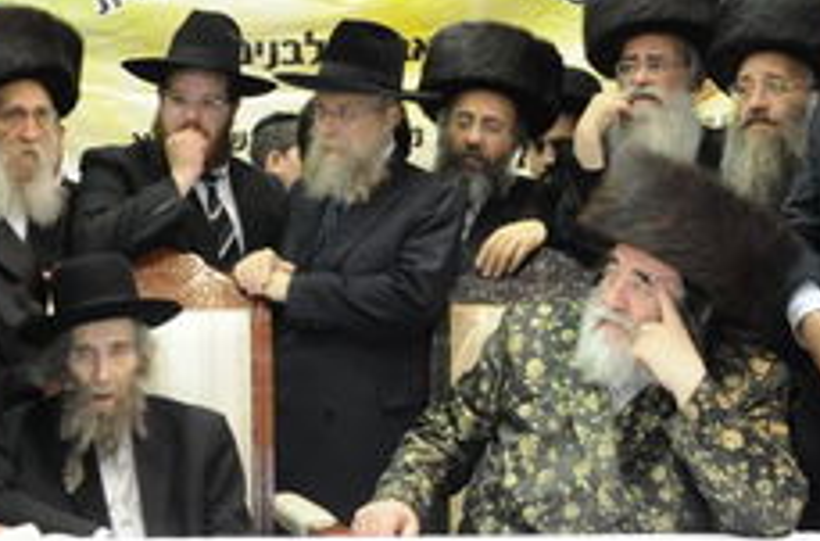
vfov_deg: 21.4
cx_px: 319
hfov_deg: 31.9
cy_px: 231
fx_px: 1430
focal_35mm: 63
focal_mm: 24
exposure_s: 1/60
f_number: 2.8
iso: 1250
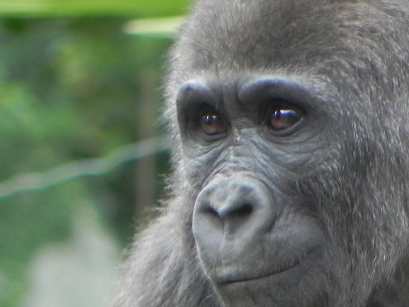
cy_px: 338
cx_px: 431
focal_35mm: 1562
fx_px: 18462
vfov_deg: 1.0
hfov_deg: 1.3
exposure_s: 1/60
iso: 264
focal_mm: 120
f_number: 5
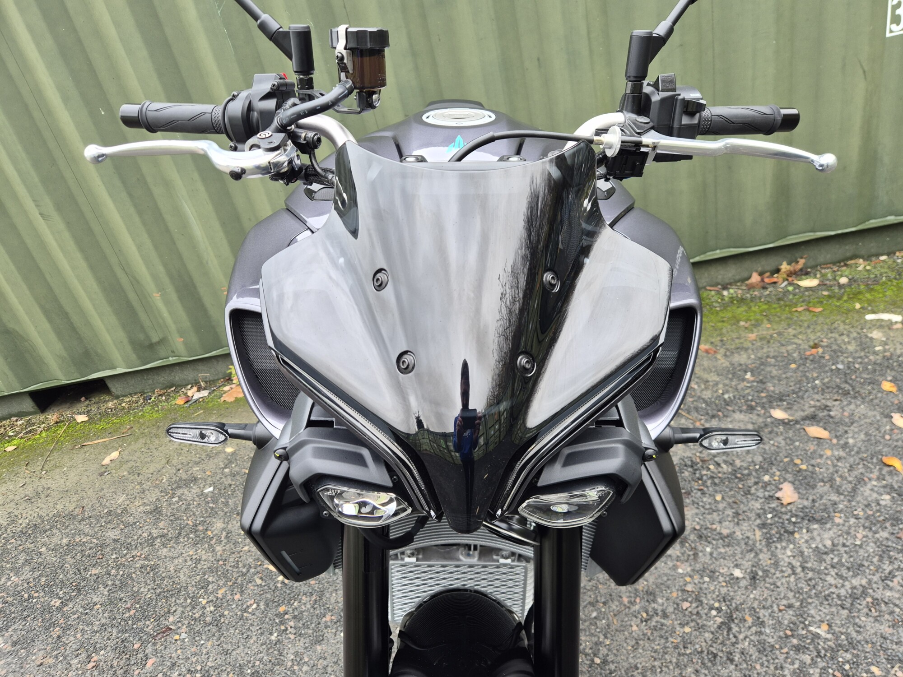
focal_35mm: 23
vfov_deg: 58.9
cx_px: 452
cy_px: 338
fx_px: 600
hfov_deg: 73.9
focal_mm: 5.4
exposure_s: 1/180
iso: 80
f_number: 1.8
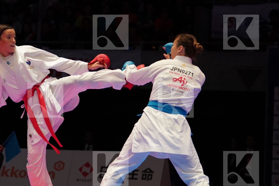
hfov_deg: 11.4
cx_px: 111
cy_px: 100
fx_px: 1395
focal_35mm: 180
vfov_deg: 7.6
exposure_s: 1/1000
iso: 1600
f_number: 2.8
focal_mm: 97
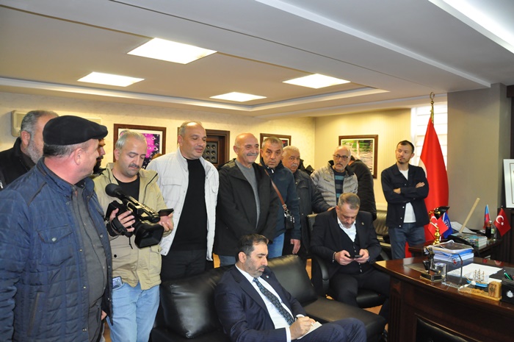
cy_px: 171
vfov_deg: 47.8
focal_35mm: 27
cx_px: 257
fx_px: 385
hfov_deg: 67.4
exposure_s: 1/60
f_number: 5
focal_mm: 18
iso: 1600
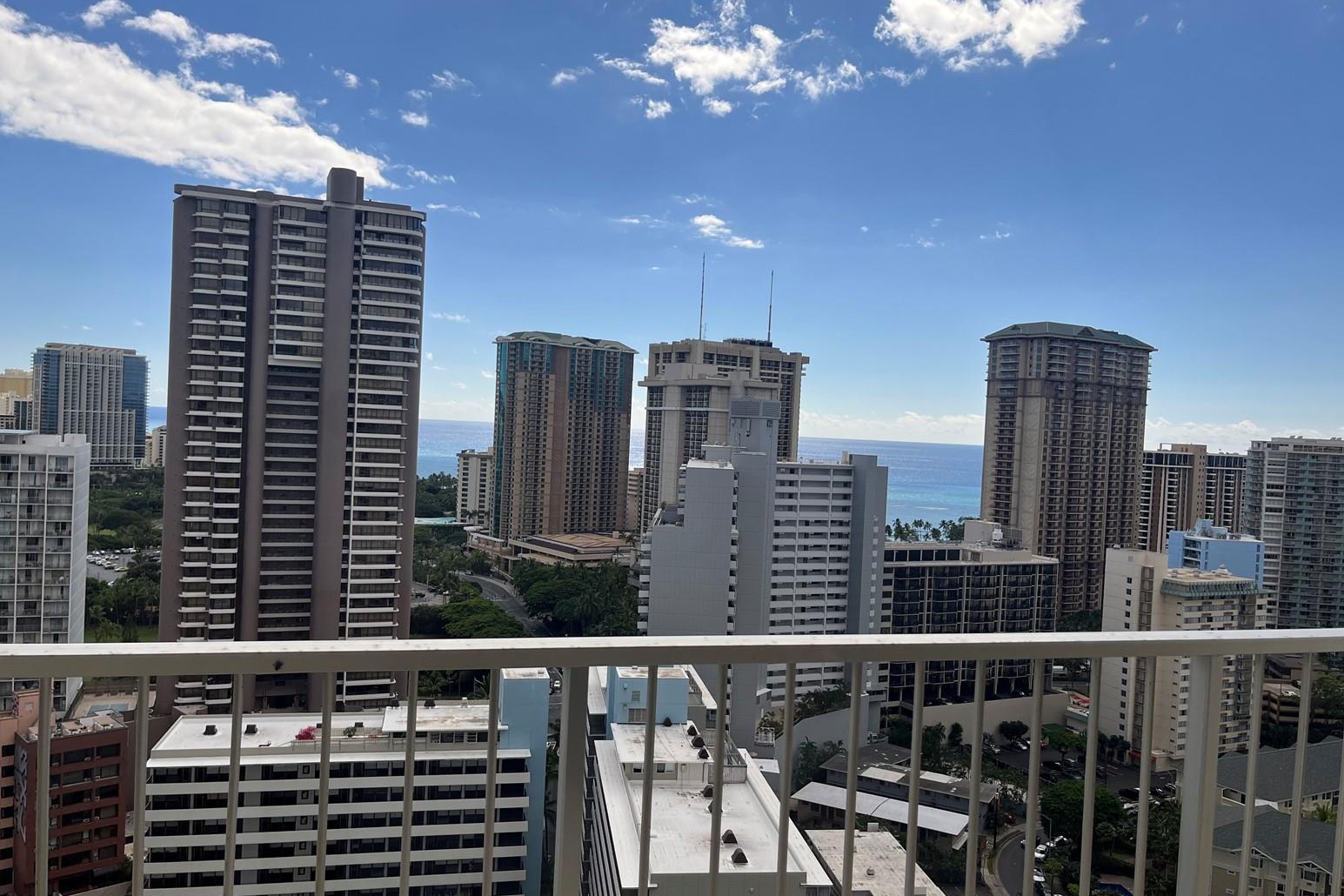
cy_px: 449
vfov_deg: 46.4
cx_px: 675
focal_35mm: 28
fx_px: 1045
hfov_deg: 65.5
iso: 50
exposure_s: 1/2899
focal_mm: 5.1
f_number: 1.6
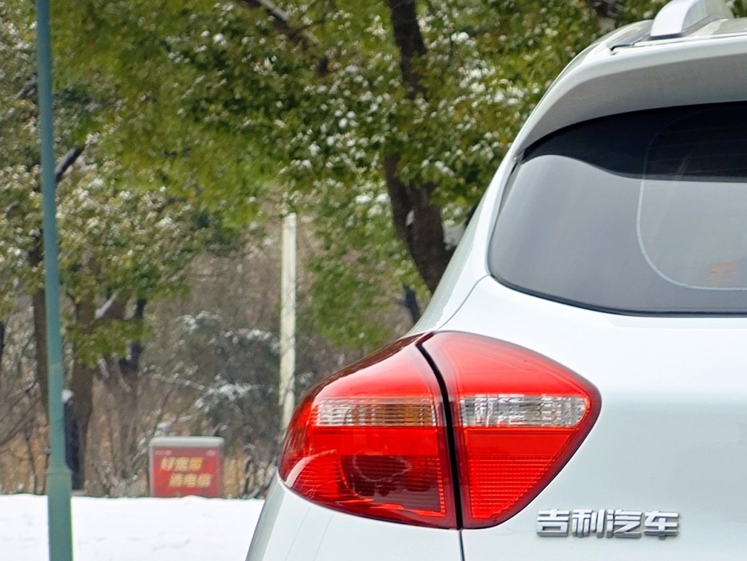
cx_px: 1089
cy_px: 629
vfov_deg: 6.7
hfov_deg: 8.7
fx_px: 4792
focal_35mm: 222
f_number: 2
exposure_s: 1/196
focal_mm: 9
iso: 50
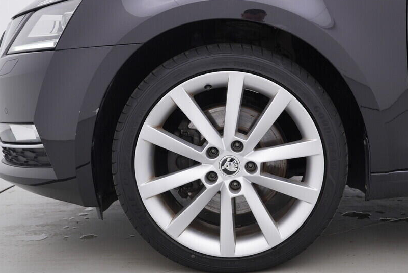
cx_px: 250
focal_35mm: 46
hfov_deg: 42.5
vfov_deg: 29.2
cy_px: 154
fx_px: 522
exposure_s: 1/60
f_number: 4
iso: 125
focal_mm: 24
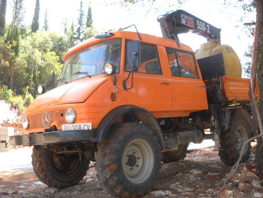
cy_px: 99
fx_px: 312
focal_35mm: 41
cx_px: 132
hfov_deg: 45.8
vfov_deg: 35.1
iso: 64
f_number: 3.1
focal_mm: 6.72
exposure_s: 1/84
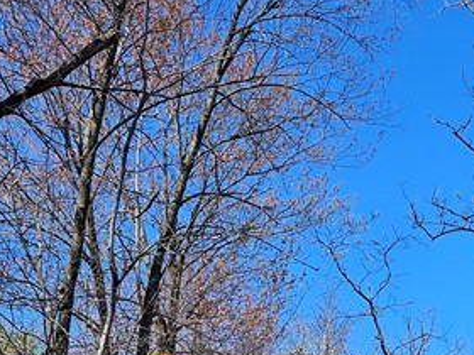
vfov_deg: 16.6
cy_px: 456
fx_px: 1150
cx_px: 459
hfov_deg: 22.5
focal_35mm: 84
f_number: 1.8
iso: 25
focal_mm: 5.4
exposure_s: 1/1406
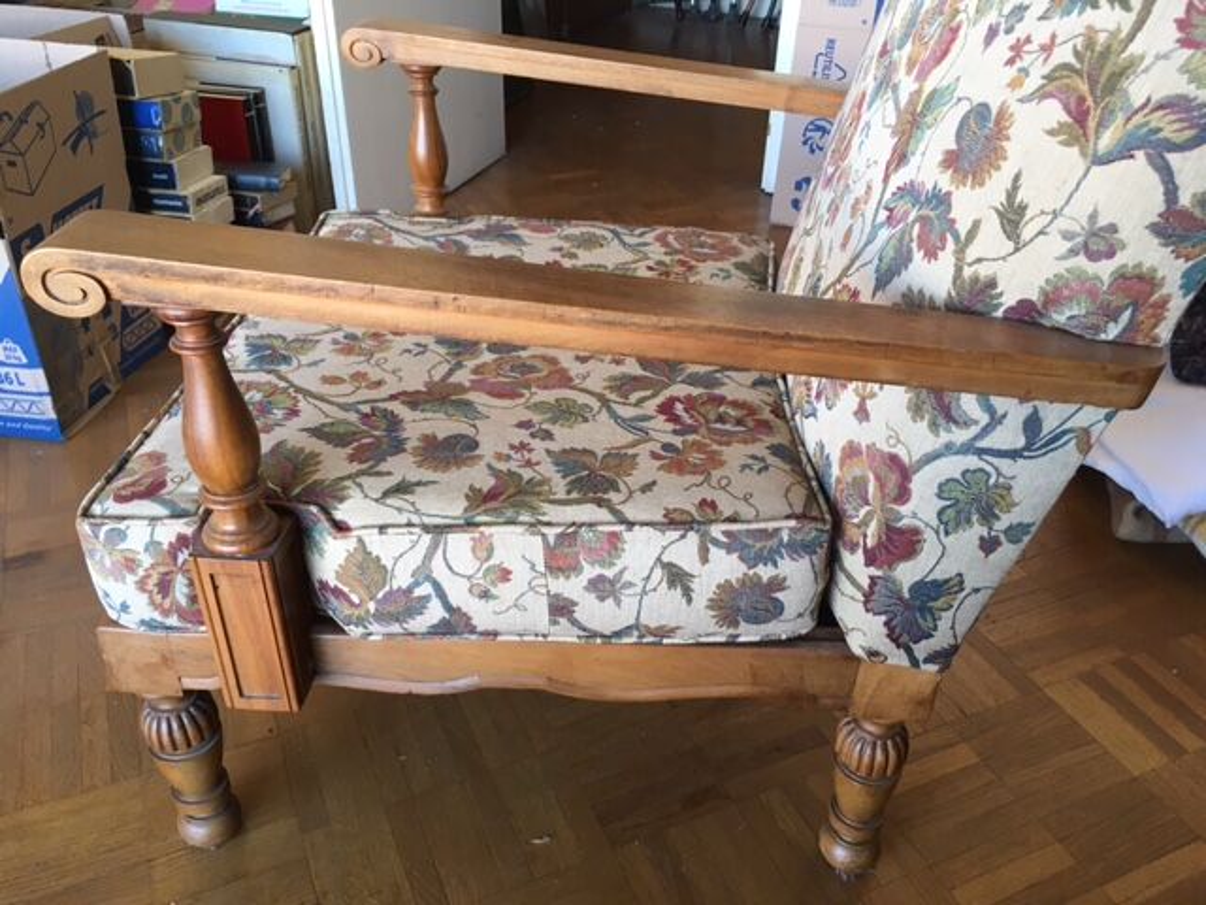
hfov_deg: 61.7
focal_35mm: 29
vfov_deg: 48.2
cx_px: 603
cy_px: 452
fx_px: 1010
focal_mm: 4.15
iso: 40
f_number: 2.2
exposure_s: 1/33
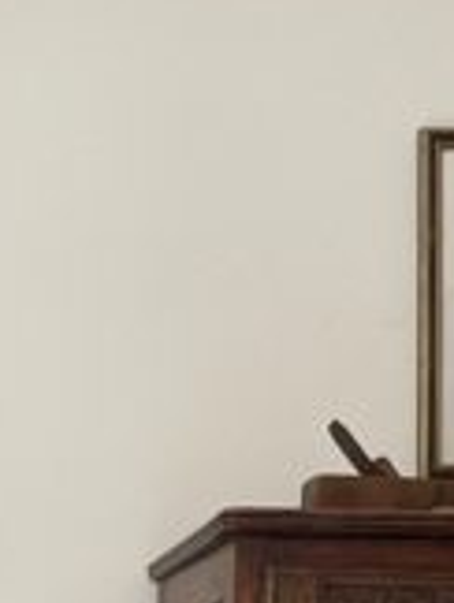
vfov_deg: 18.3
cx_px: -179
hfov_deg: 14.9
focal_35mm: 94
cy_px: 925
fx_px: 1639
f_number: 1.6
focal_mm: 4.2
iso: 125
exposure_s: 1/60
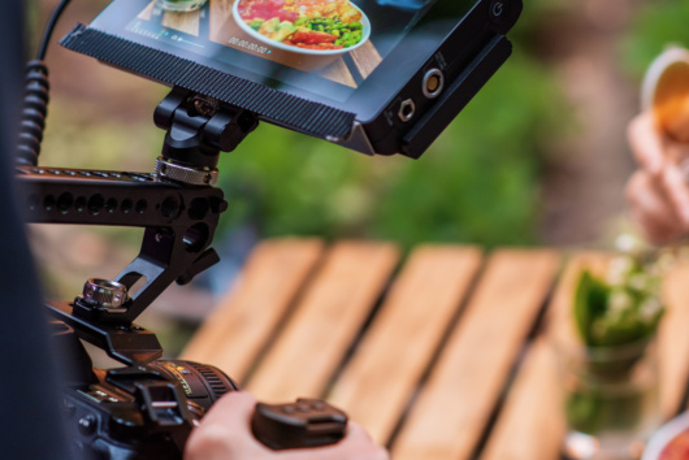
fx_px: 2585
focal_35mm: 135
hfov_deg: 15.2
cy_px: 134
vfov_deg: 10.2
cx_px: 432
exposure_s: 1/250
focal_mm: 85
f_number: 2.8
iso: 800
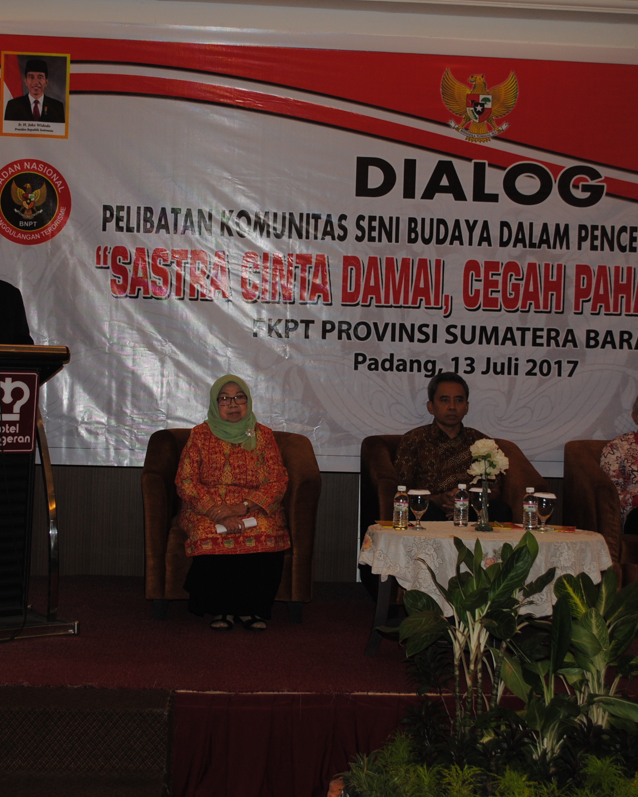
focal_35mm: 55
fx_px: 1298
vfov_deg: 34.1
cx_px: 293
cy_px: 398
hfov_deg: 27.6
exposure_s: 1/60
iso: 200
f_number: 4.2
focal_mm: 26
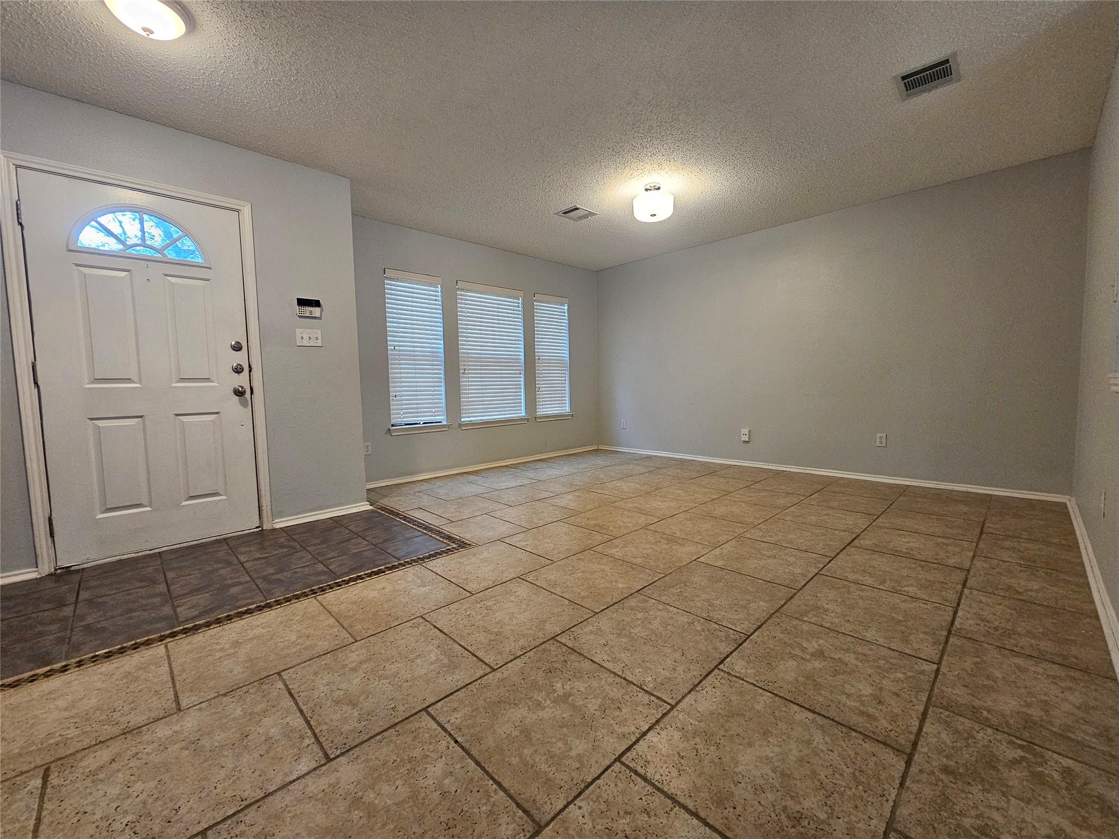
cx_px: 560
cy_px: 420
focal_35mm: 13
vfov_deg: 89.9
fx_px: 420
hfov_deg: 106.2
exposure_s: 1/60
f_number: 2.2
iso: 320
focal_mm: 2.2
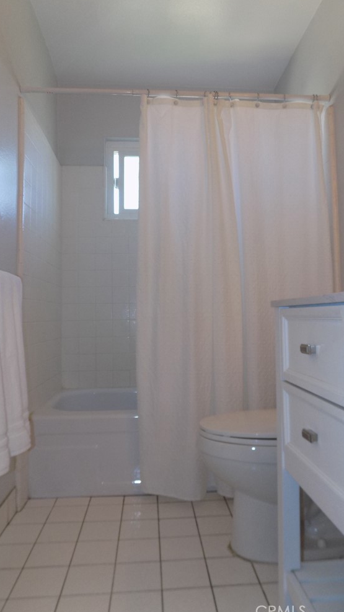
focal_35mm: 26
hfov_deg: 44.3
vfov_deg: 71.9
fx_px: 422
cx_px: 190
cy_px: 303
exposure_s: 1/30
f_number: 3.1
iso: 140
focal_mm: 4
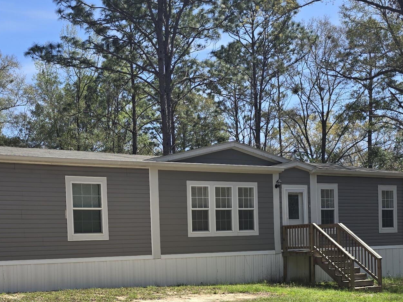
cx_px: 112
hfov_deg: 34.4
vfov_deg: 26.0
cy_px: 246
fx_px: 640
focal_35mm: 55
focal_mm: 6.3
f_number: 1.7
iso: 12
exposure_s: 1/696
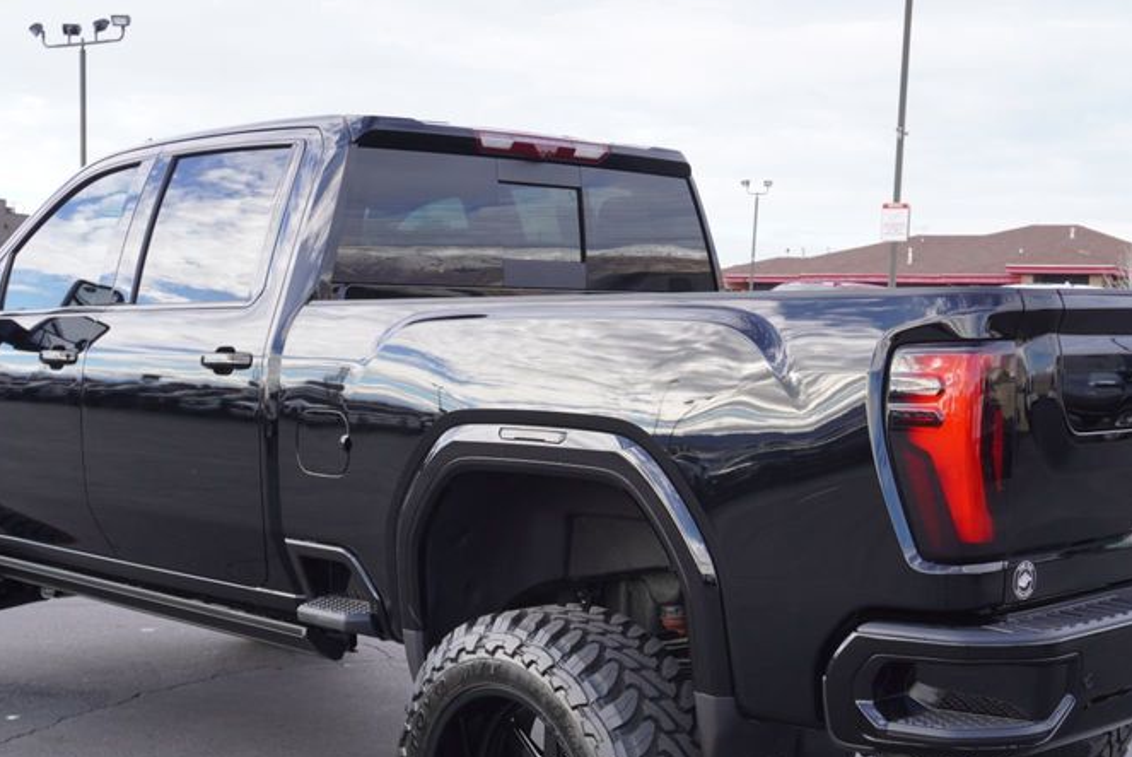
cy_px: 557
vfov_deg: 26.2
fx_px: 1605
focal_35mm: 51
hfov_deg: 38.8
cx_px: 596
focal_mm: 22
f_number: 5.6
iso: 100
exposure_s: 1/100
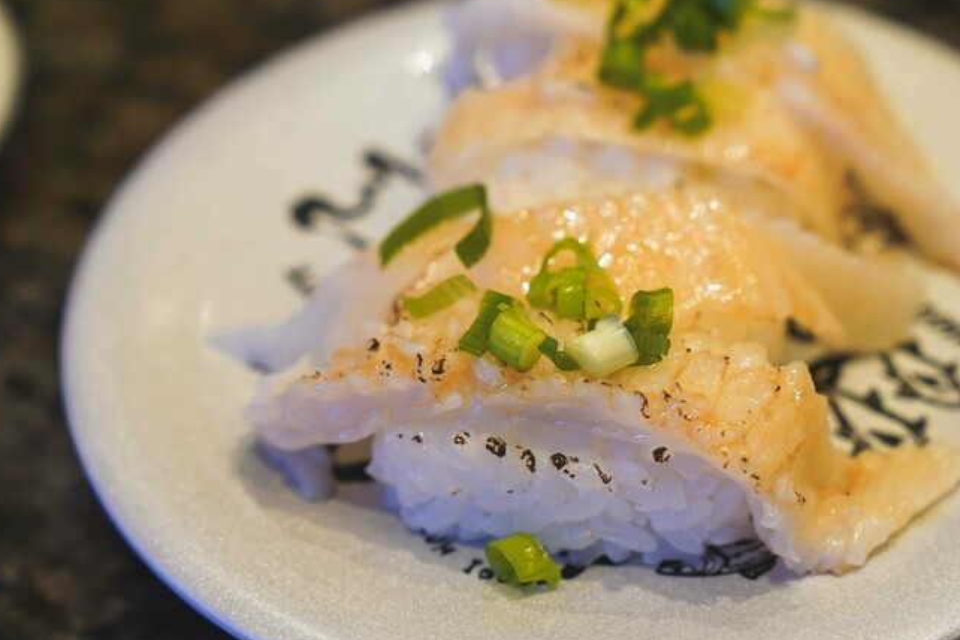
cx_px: 592
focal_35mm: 90
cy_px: 281
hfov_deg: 22.6
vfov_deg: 15.2
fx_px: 2400
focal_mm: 68
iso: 400
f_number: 4.5
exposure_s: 1/80
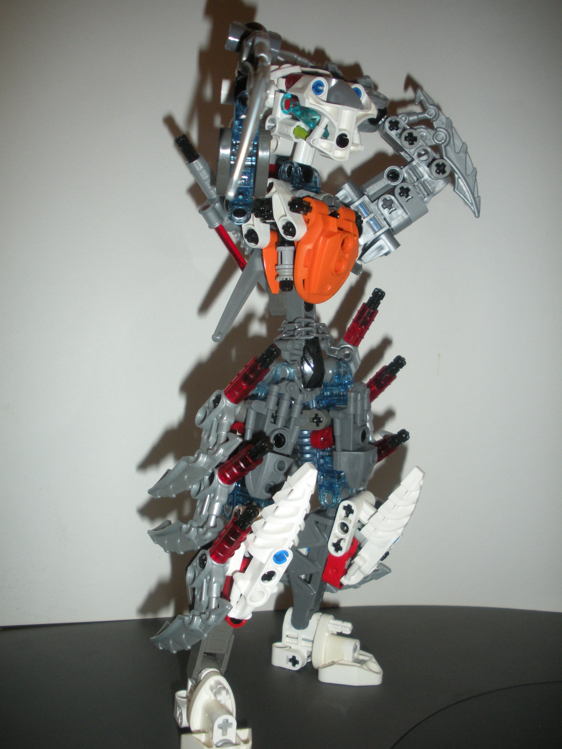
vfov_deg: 52.6
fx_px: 758
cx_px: 281
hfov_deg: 40.7
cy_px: 374
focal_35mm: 35
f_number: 3.5
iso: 200
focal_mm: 6.3
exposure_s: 1/60
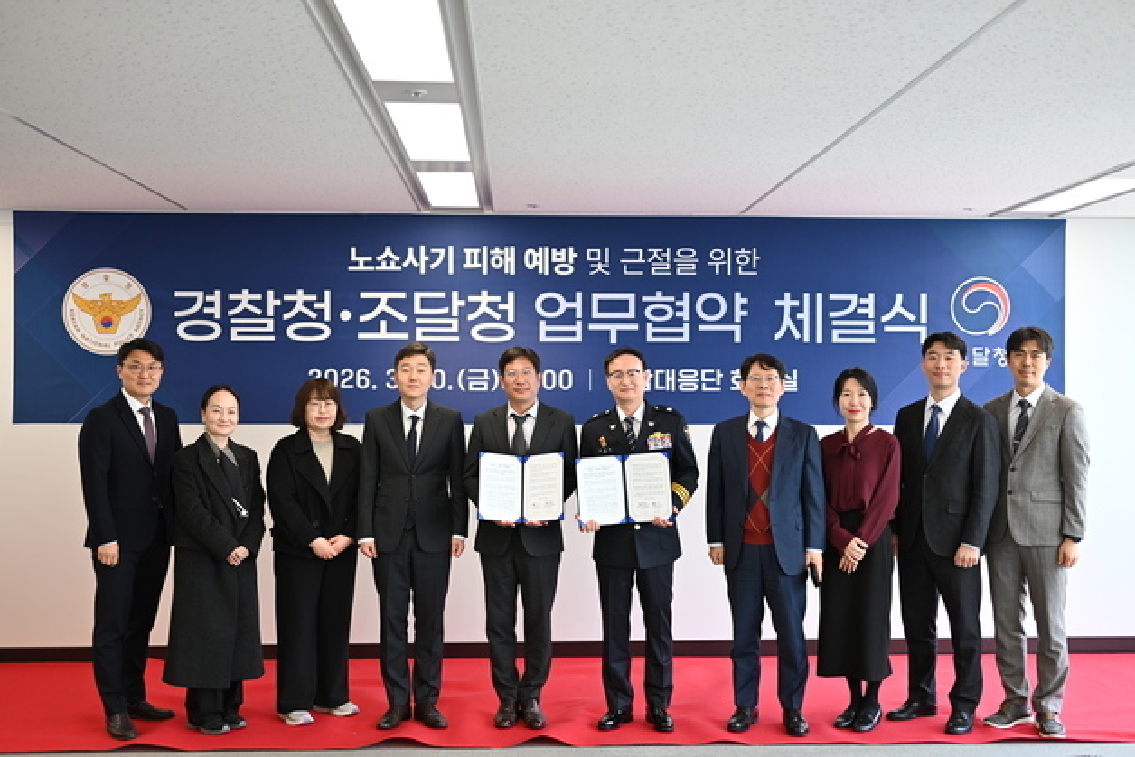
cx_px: 568
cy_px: 378
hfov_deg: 48.4
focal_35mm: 40
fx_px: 1261
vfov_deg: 33.4
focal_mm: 40
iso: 400
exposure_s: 1/250
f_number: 2.8
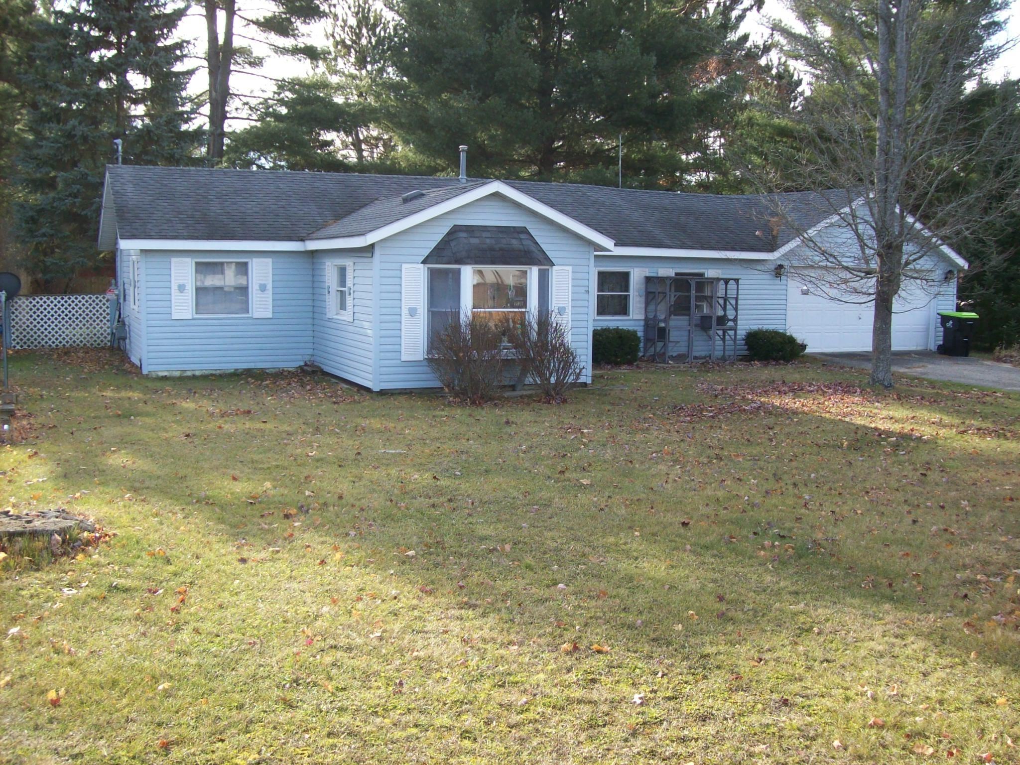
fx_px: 1061
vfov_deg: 39.7
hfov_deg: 51.4
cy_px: 382
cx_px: 510
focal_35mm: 36
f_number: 2.7
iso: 80
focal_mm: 6
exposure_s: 1/241
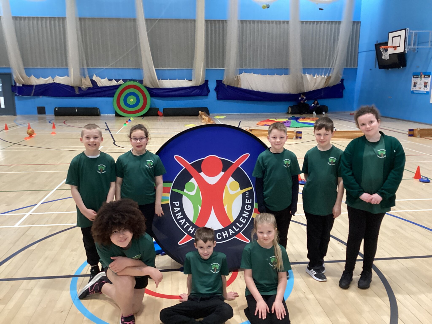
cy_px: 162
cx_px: 216
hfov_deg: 58.4
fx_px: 387
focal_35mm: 31
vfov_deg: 45.4
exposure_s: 1/50
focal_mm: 3.3
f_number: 2.4
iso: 320
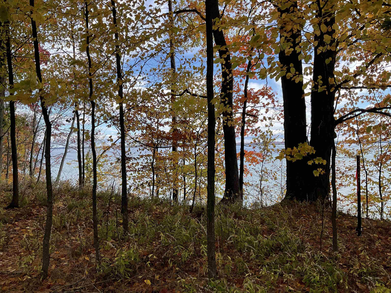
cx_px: 196
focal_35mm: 29
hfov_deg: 61.7
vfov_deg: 48.2
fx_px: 328
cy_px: 146
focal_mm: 3
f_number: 1.8
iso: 16
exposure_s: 1/719
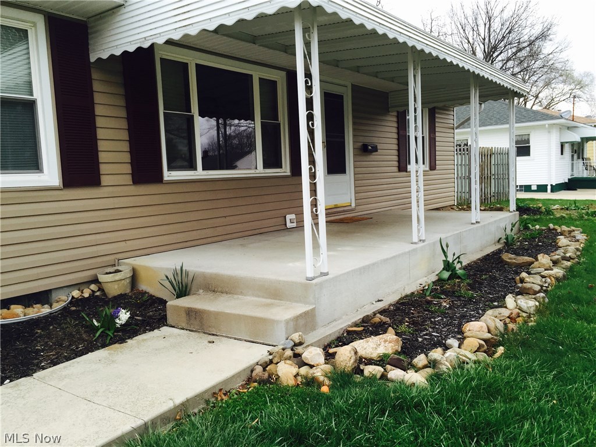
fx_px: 499
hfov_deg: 61.7
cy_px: 224
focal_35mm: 29
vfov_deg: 48.2
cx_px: 298
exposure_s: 1/120
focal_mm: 4.15
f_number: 2.2
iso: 40
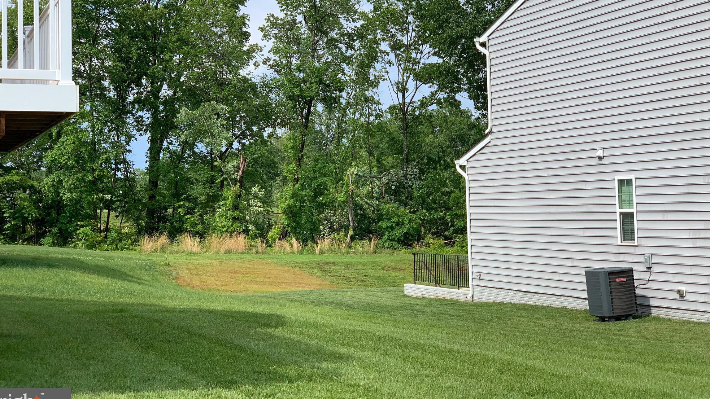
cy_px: 140
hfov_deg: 35.5
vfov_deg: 20.3
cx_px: 350
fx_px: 1111
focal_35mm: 59
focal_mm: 6
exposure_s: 1/1089
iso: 16
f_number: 2.4
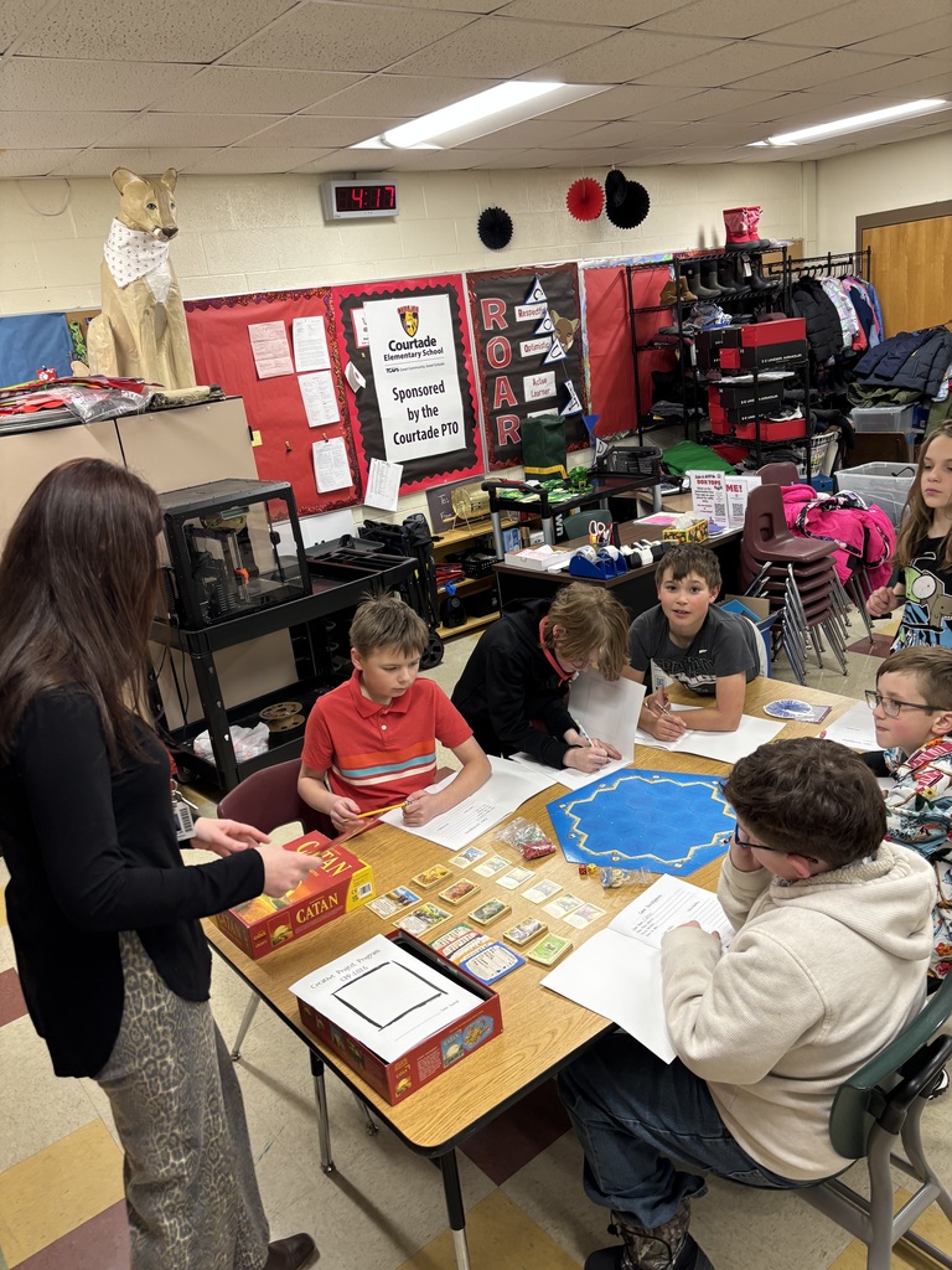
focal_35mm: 26
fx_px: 953
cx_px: 476
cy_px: 635
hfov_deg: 53.1
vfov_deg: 67.3
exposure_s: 1/60
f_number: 1.6
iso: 125
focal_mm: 5.96
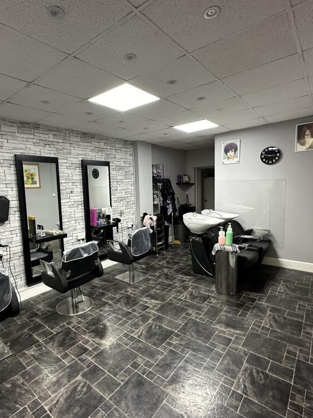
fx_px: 229
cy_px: 211
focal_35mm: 19
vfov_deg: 84.7
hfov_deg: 68.0
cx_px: 126
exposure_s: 1/50
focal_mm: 2.22
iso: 250
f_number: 2.2
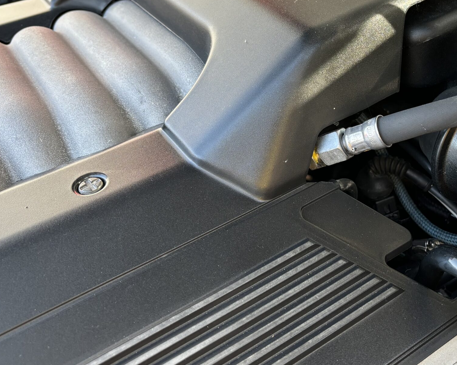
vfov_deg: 34.6
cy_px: 126
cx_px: 311
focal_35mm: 43
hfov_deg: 42.2
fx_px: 582
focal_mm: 5.96
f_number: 1.6
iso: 80
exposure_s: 1/121
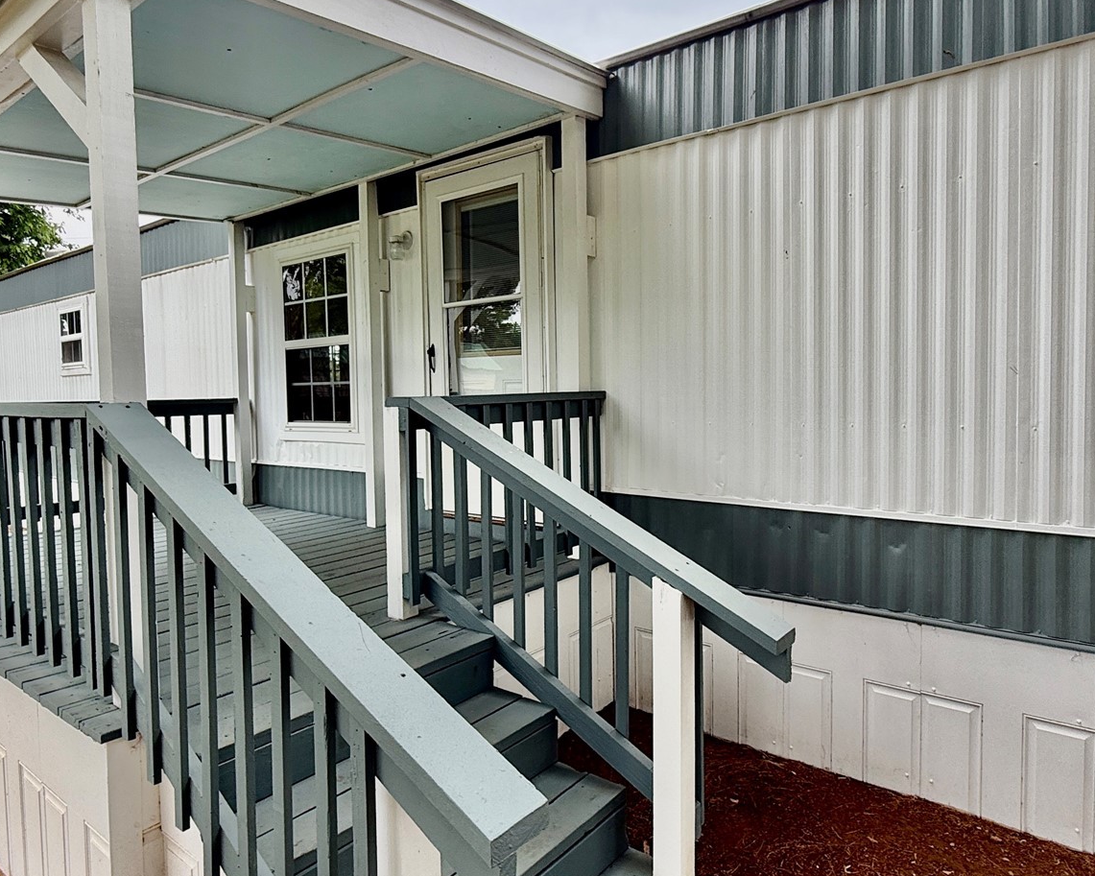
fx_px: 745
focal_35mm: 23
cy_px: 422
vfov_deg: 60.9
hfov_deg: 72.6
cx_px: 533
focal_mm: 2.22
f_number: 2.2
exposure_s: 1/213
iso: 50
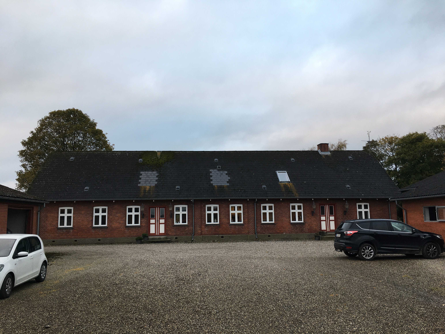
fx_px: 373
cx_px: 222
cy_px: 167
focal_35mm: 29
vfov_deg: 48.2
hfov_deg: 61.7
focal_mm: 4.15
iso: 25
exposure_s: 1/50
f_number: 2.2
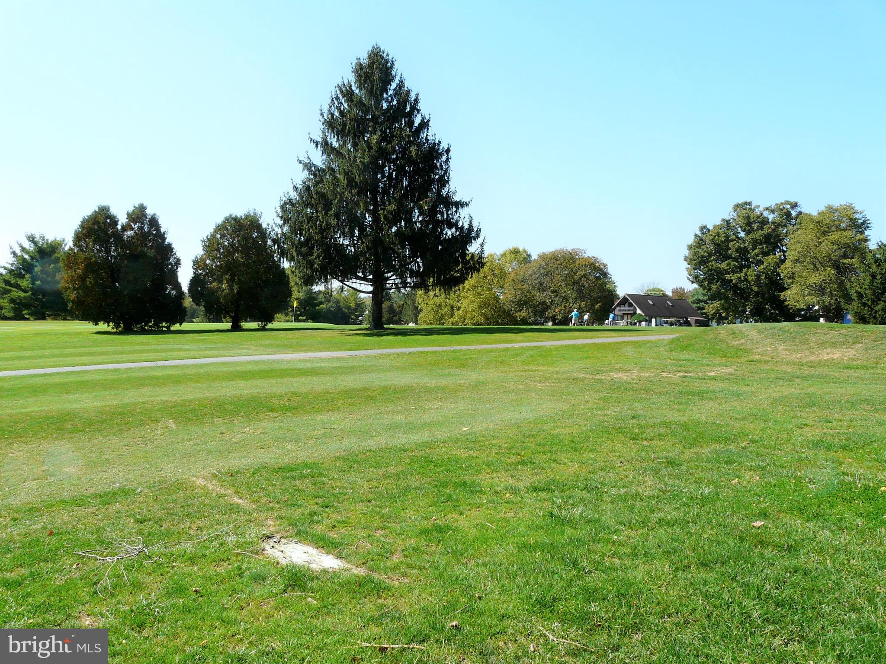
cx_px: 443
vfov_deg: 49.7
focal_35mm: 28
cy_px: 332
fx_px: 717
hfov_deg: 63.4
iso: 100
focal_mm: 4.6
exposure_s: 1/250
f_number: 5.6
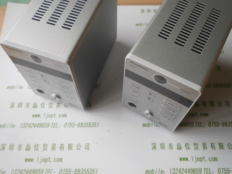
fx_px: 241
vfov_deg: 39.7
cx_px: 116
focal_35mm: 36
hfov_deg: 51.4
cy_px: 87
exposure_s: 1/86
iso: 100
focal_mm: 6.4
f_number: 3.8
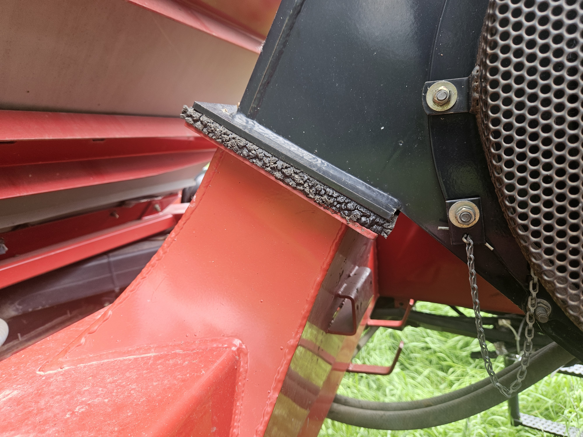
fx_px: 387
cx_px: 292
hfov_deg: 73.9
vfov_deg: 58.9
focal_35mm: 23
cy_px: 218
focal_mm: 5.4
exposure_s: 1/180
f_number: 1.8
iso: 50
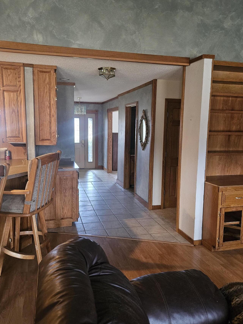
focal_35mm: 27
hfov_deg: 51.4
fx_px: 253
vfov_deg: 65.3
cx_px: 121
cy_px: 162
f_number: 1.8
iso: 640
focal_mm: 5.4
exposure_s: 1/40
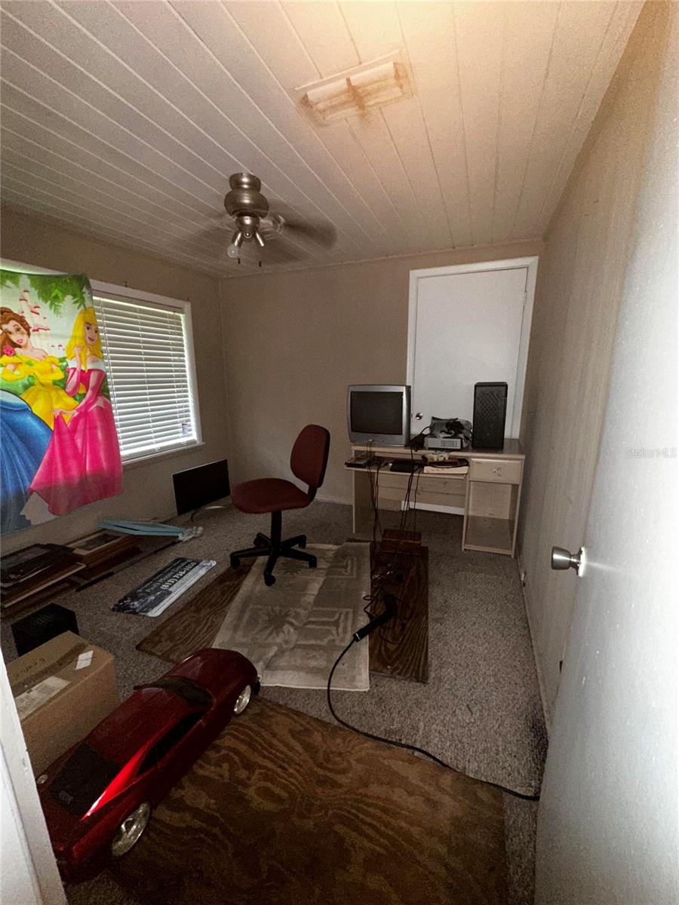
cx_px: 340
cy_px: 452
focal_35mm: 14
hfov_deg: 85.7
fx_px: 366
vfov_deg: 102.1
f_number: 2.2
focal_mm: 2.22
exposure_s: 1/22
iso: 400
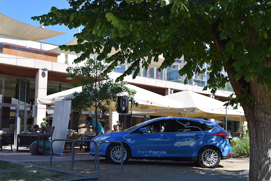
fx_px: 376
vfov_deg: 27.0
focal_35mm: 50
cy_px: 97
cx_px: 122
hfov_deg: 39.5
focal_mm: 28
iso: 200
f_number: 9
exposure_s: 1/400
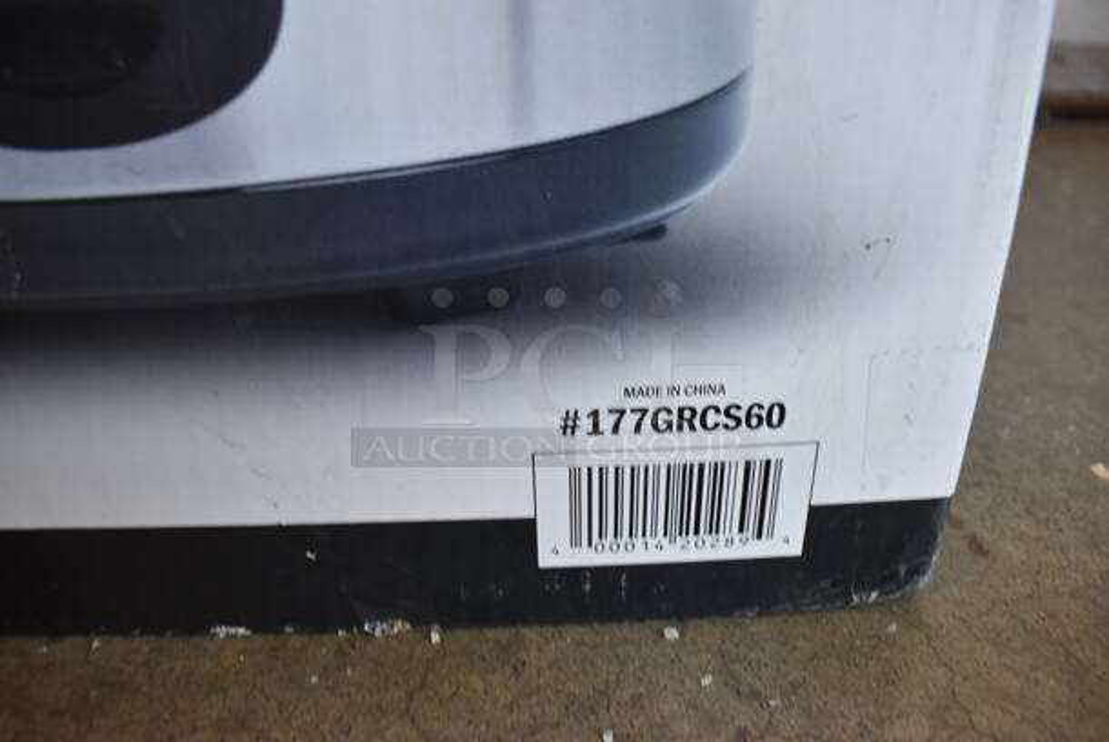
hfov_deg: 67.3
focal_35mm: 27
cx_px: 554
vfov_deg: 48.0
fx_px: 833
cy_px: 371
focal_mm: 18
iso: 450
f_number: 5.6
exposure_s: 1/60
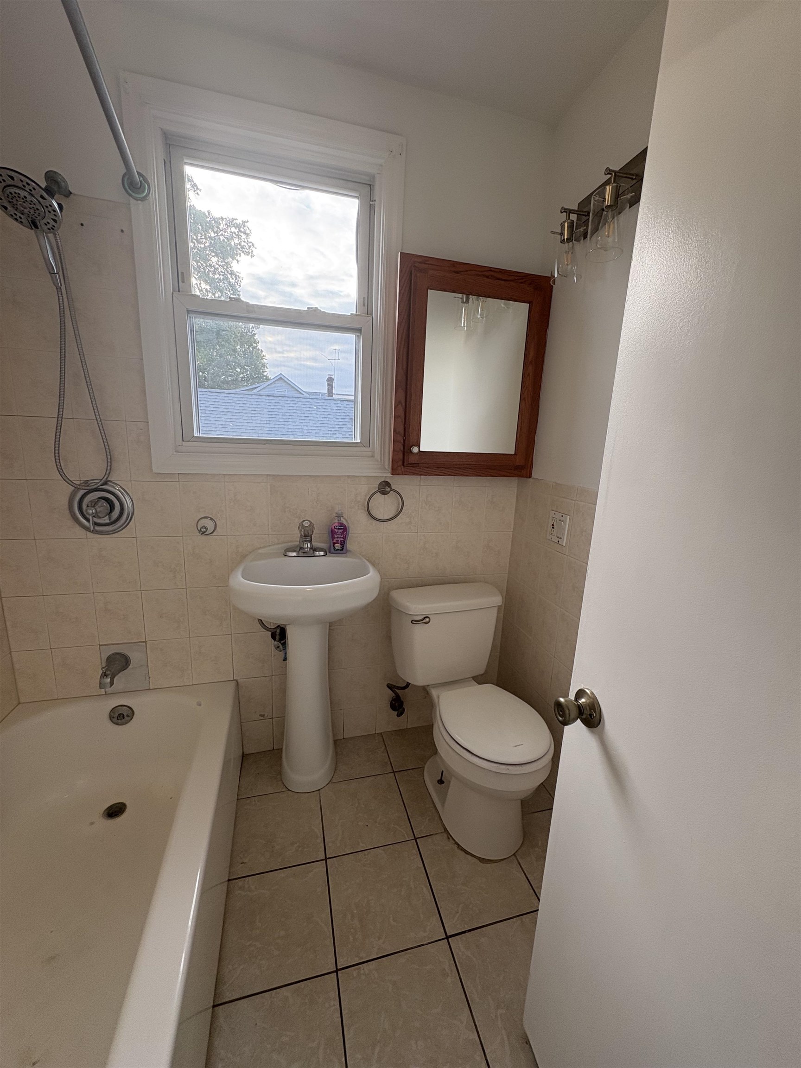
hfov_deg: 85.7
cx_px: 400
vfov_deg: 102.1
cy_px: 534
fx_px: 432
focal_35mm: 14
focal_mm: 2.22
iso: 80
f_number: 2.2
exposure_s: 1/131
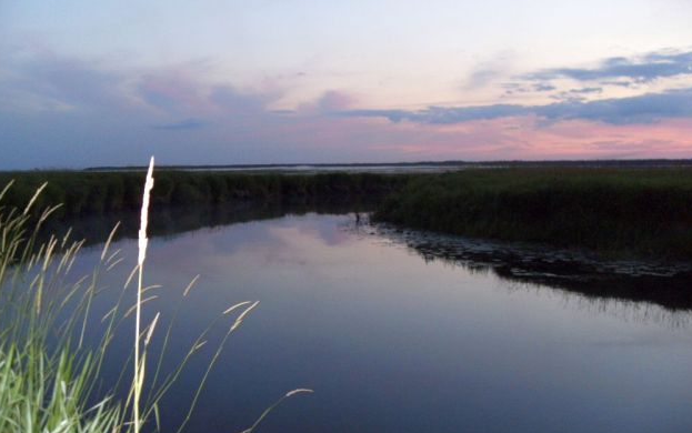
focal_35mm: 37
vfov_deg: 34.4
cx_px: 350
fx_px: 698
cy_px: 194
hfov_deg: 52.7
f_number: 2.8
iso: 400
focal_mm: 6.3
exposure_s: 1/45
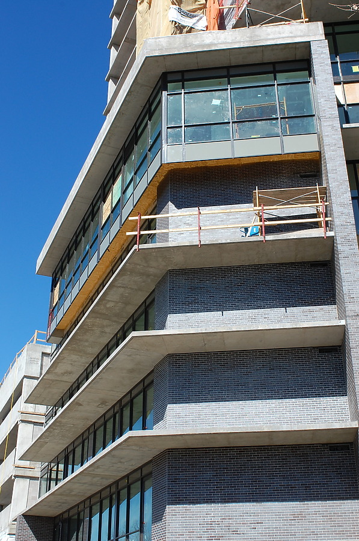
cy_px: 270
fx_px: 698
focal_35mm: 46
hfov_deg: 28.8
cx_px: 180
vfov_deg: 42.4
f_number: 10
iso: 250
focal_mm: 31
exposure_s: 1/250
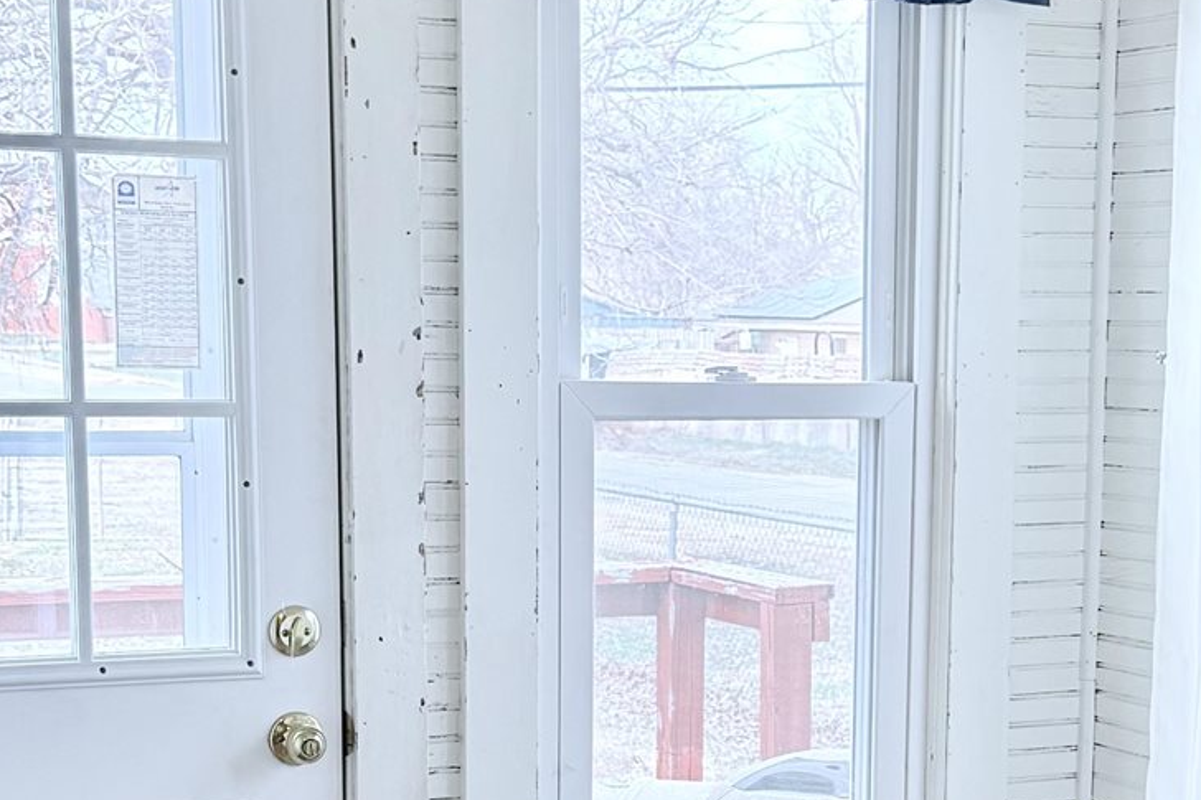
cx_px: 856
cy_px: 689
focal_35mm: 79
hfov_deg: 25.5
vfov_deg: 17.1
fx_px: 2635
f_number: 1.78
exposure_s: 1/60
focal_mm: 6.76
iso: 160
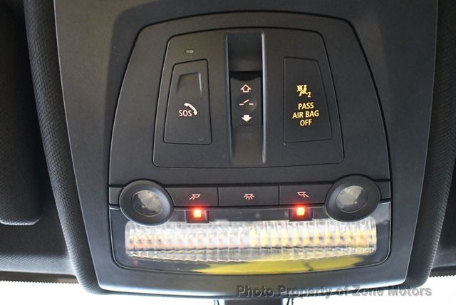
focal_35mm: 36
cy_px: 152
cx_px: 228
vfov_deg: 36.9
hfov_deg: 53.1
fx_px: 456
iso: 9000
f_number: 3.5
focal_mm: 18
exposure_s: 1/60
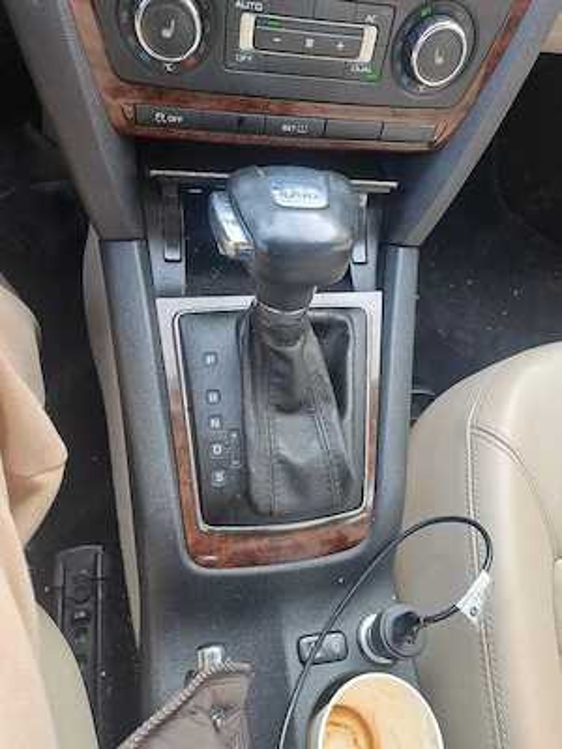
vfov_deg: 69.4
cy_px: 374
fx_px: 541
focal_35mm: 25
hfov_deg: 54.9
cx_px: 281
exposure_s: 1/50
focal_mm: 4.65
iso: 50
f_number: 1.8
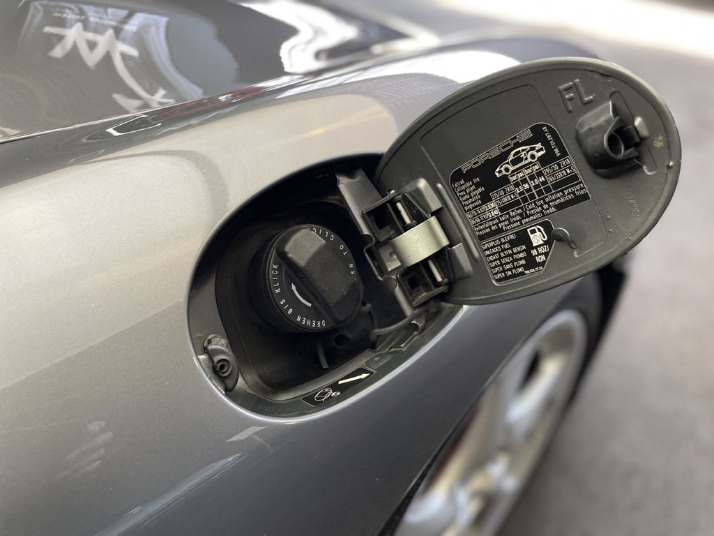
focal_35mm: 26
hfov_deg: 67.3
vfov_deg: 53.1
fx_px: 536
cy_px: 268
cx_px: 357
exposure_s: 1/50
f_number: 1.6
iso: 64
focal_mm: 4.2
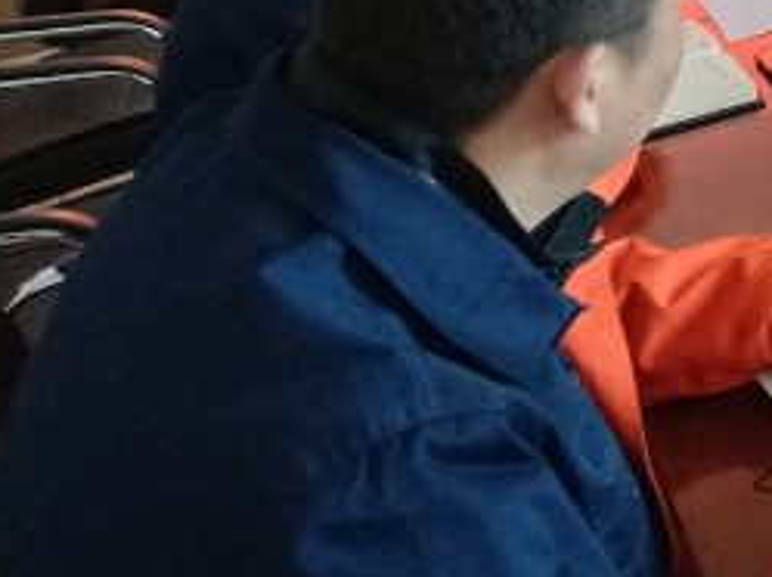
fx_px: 1648
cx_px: 1225
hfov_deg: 21.3
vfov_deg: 17.7
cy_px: -302
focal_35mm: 74
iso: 3333
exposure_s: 1/33.3
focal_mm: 5.59
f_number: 1.88
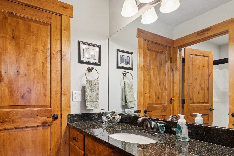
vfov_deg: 60.9
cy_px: 100
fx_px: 130
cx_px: 91
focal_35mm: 20
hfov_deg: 82.7
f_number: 6.3
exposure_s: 1/4
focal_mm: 10
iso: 100
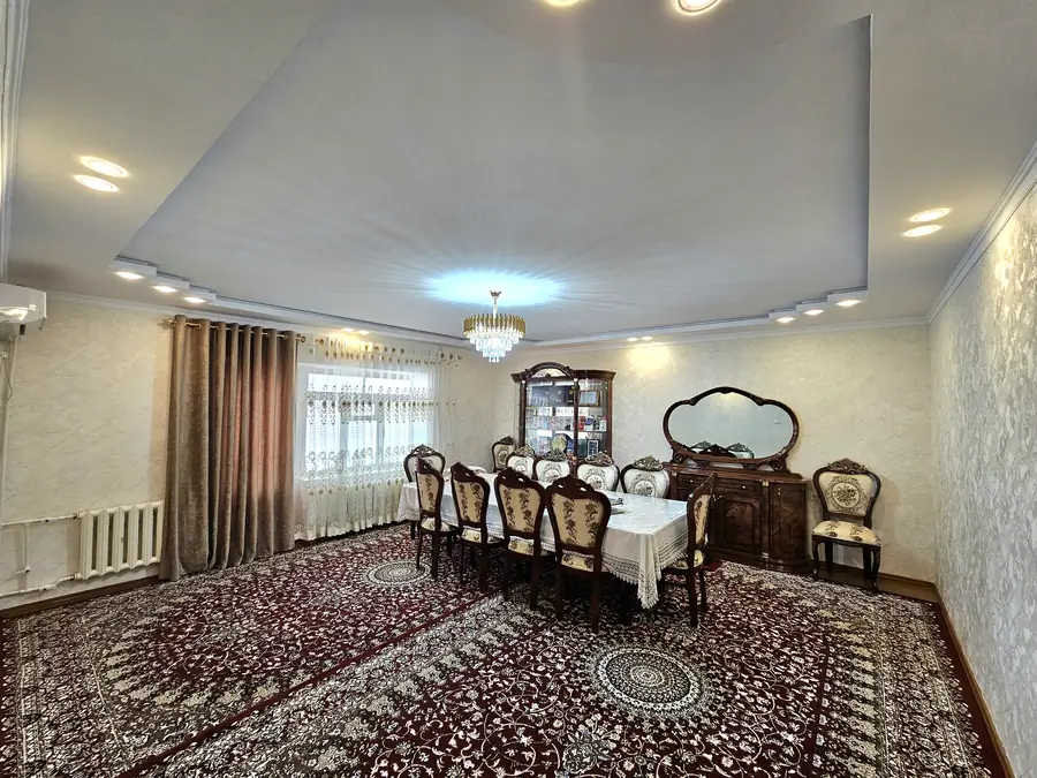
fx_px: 389
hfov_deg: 106.2
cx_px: 518
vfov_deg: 89.9
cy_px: 389
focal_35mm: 13
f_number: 2.2
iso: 125
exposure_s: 1/60.2
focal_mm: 2.2
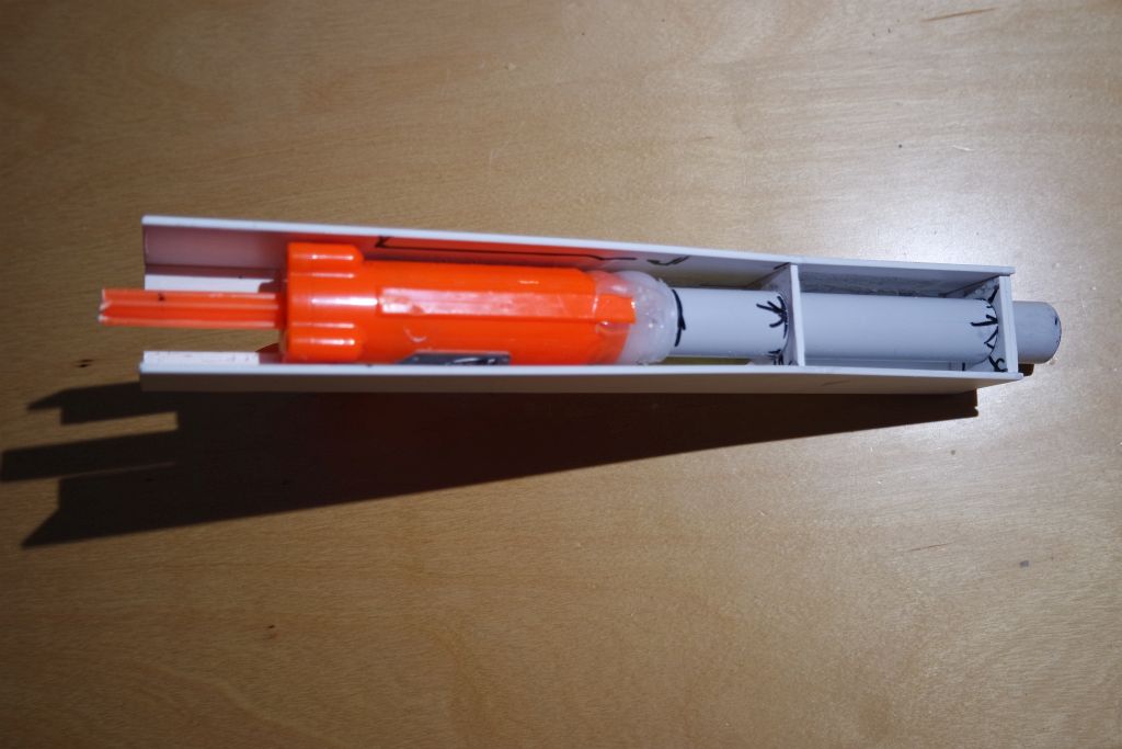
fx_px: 1184
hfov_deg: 50.7
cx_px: 561
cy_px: 374
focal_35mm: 38
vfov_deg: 35.1
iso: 400
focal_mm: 25
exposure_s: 1/50
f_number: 4.5
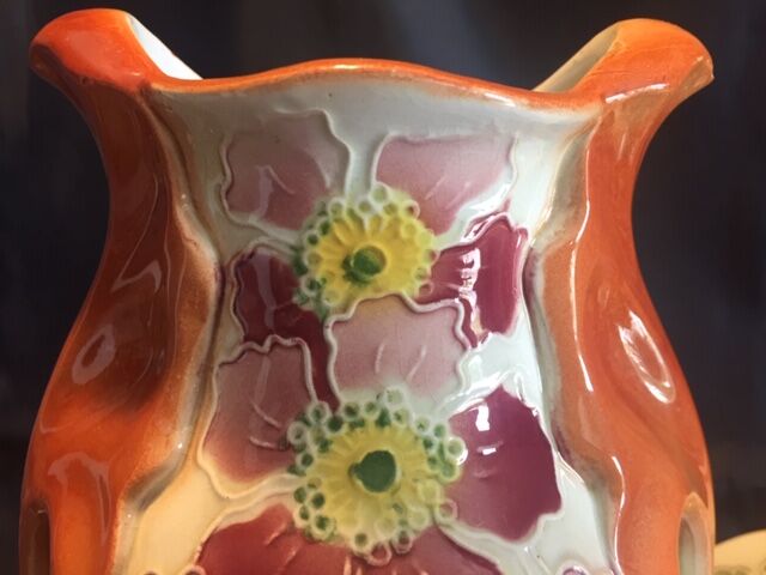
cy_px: 288
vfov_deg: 48.2
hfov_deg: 61.7
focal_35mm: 29
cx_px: 383
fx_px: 642
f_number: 2.2
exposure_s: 1/33
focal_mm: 4.15
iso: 100
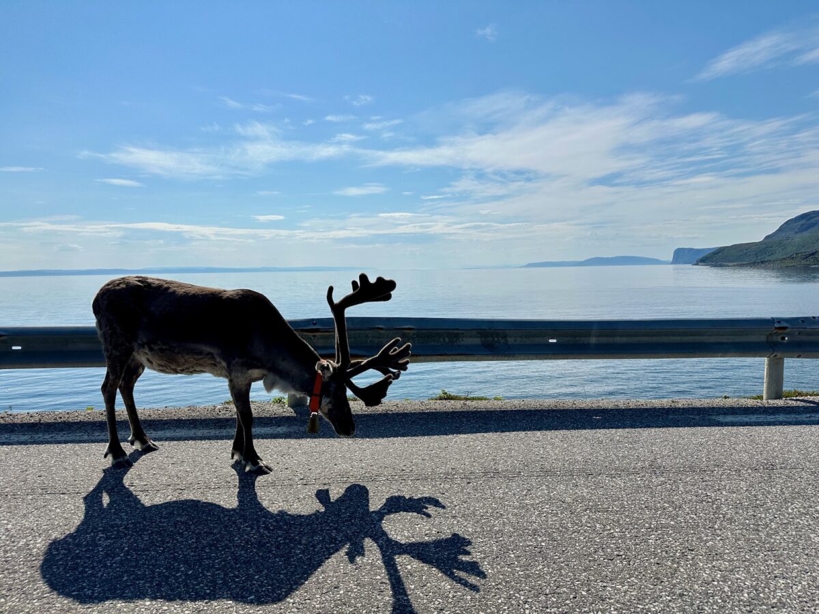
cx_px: 410
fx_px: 568
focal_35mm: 24
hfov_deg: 71.6
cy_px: 307
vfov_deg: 56.8
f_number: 1.78
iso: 80
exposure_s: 1/15625
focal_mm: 6.86
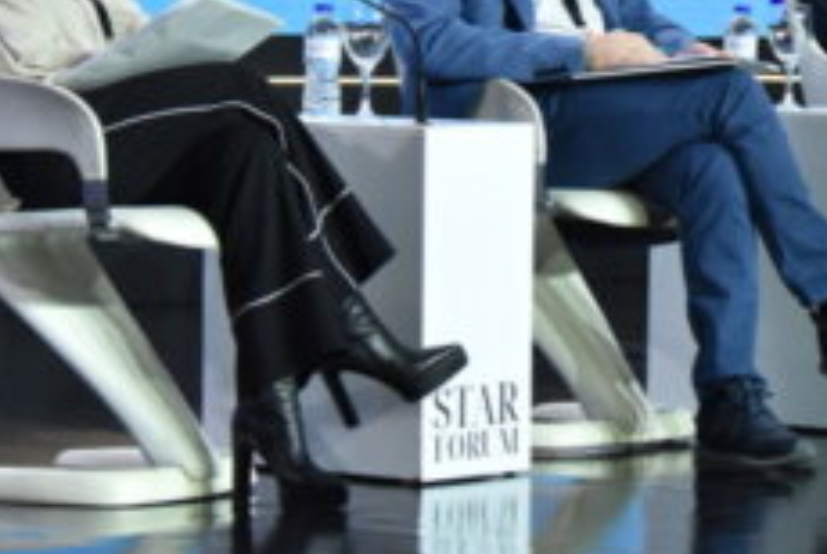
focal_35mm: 224
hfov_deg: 9.1
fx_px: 5152
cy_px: 59
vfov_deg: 6.1
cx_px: 888
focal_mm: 86
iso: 4000
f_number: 5.6
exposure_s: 1/500
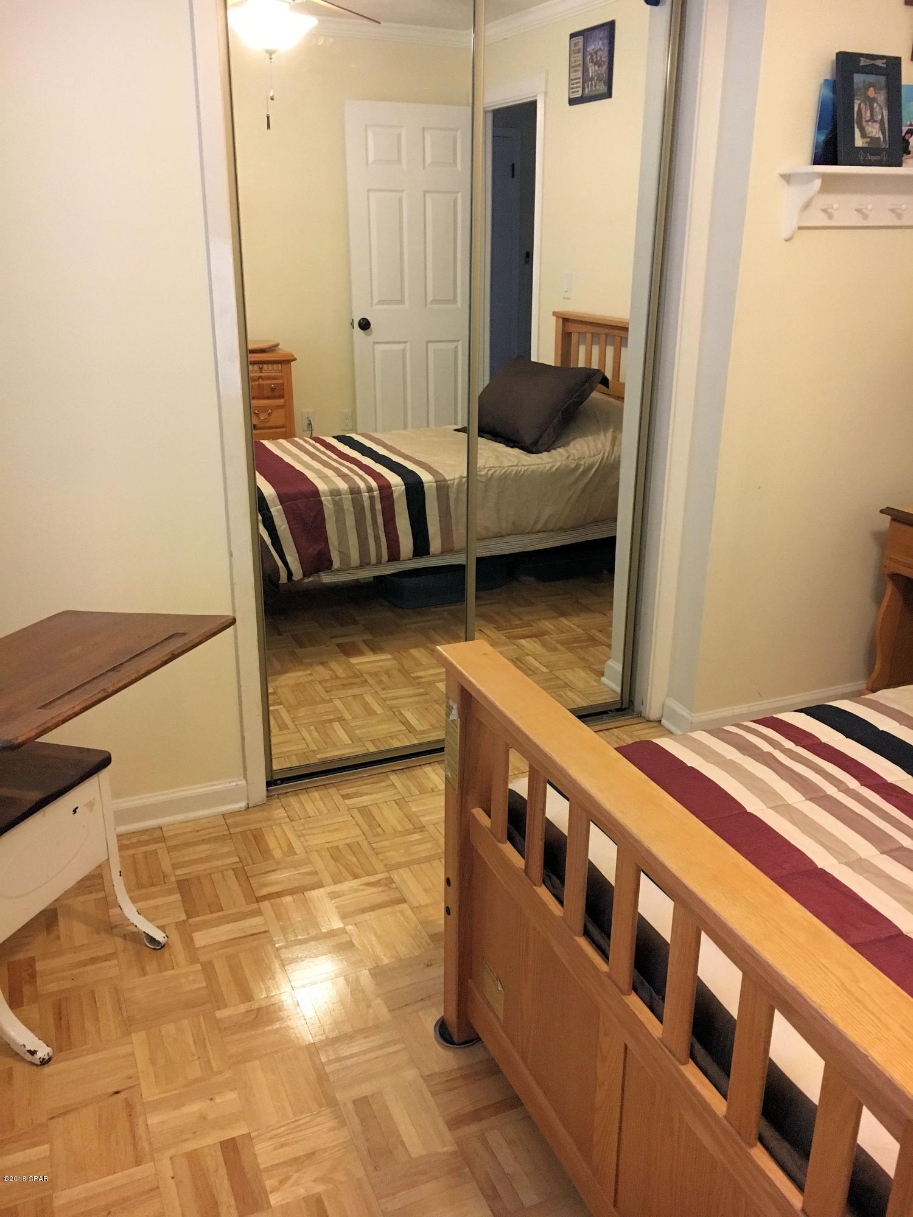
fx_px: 1020
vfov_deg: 61.7
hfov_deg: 48.2
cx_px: 456
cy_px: 608
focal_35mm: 29
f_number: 2.2
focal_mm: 4.15
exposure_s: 1/20
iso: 200
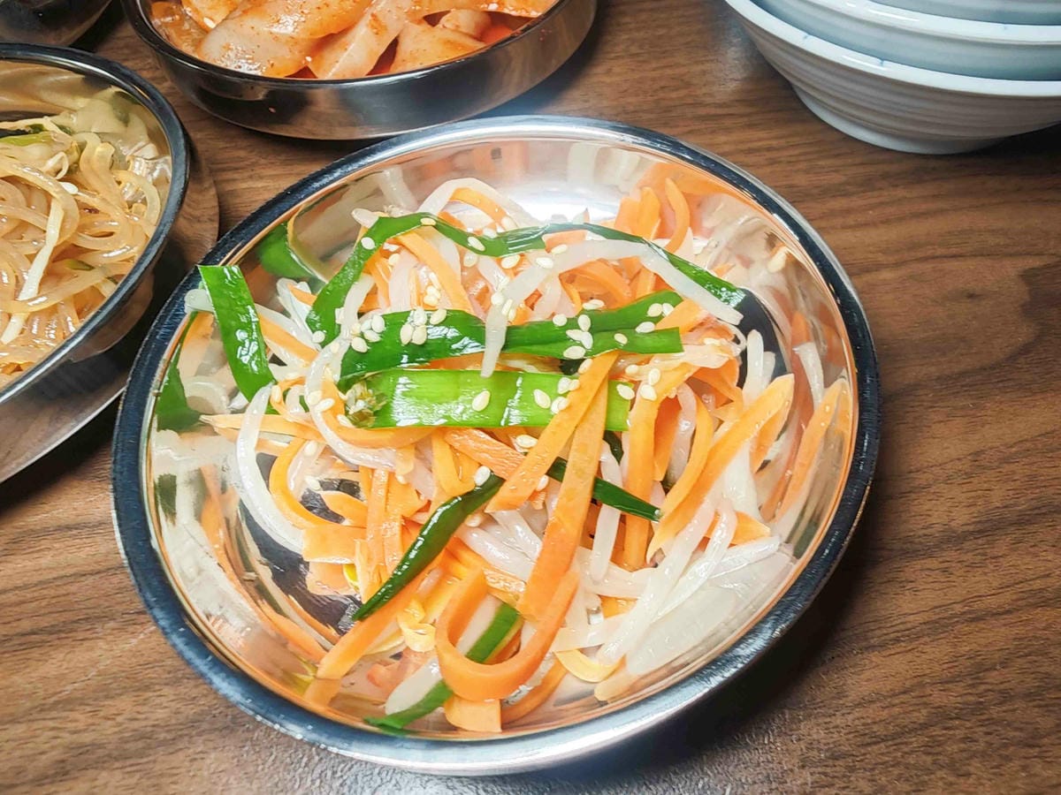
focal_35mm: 23
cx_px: 530
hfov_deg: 73.9
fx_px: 705
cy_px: 398
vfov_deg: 58.9
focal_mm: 2.03
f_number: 1.8
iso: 100
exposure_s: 1/60
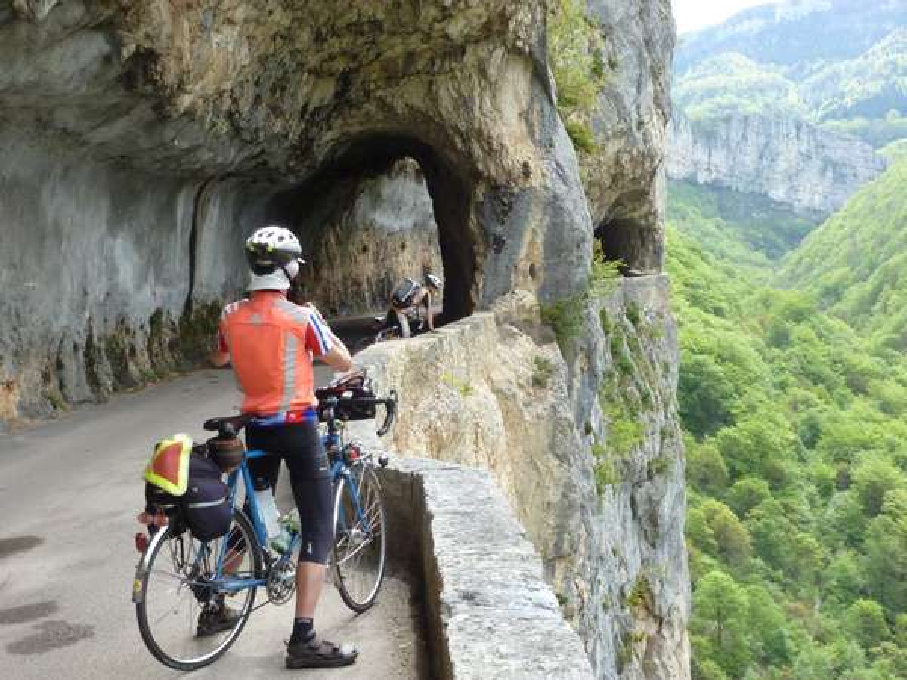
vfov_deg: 28.0
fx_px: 1362
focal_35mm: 52
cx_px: 454
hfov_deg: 36.8
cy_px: 340
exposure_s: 1/100
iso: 100
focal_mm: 9.4
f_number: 4.5
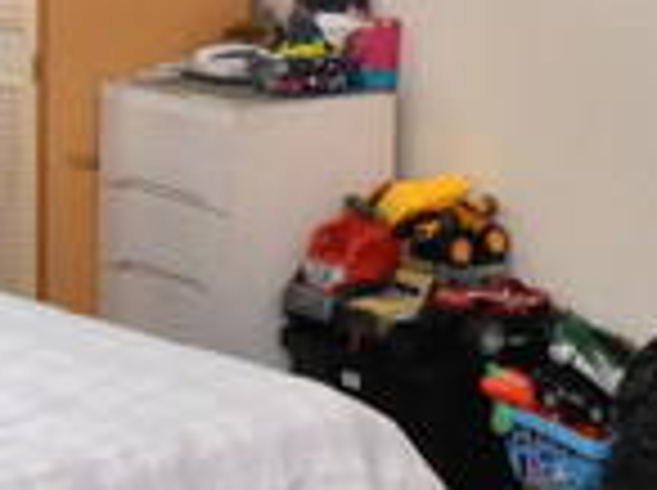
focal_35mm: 111
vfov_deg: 13.1
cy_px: -20
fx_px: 2110
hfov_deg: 17.6
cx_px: 468
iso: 4500
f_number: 9
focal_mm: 11
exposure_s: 1/60
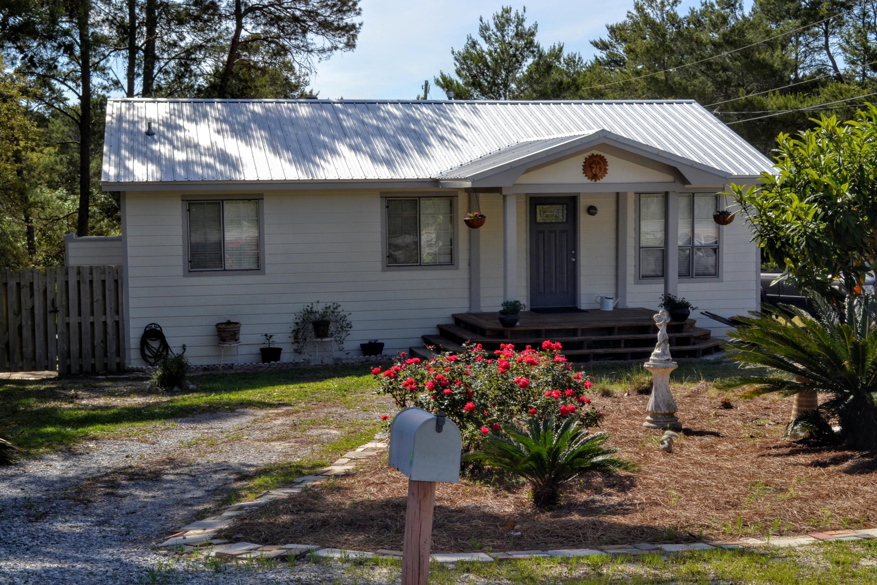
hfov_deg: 38.9
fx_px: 1242
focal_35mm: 51
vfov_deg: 26.5
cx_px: 438
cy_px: 292
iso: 100
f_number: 10
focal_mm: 34
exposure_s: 1/200
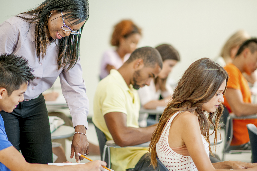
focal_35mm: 100
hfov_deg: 20.4
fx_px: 714
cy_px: 85
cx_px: 128
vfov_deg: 13.7
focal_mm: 85
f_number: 1.4
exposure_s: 1/250
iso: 64
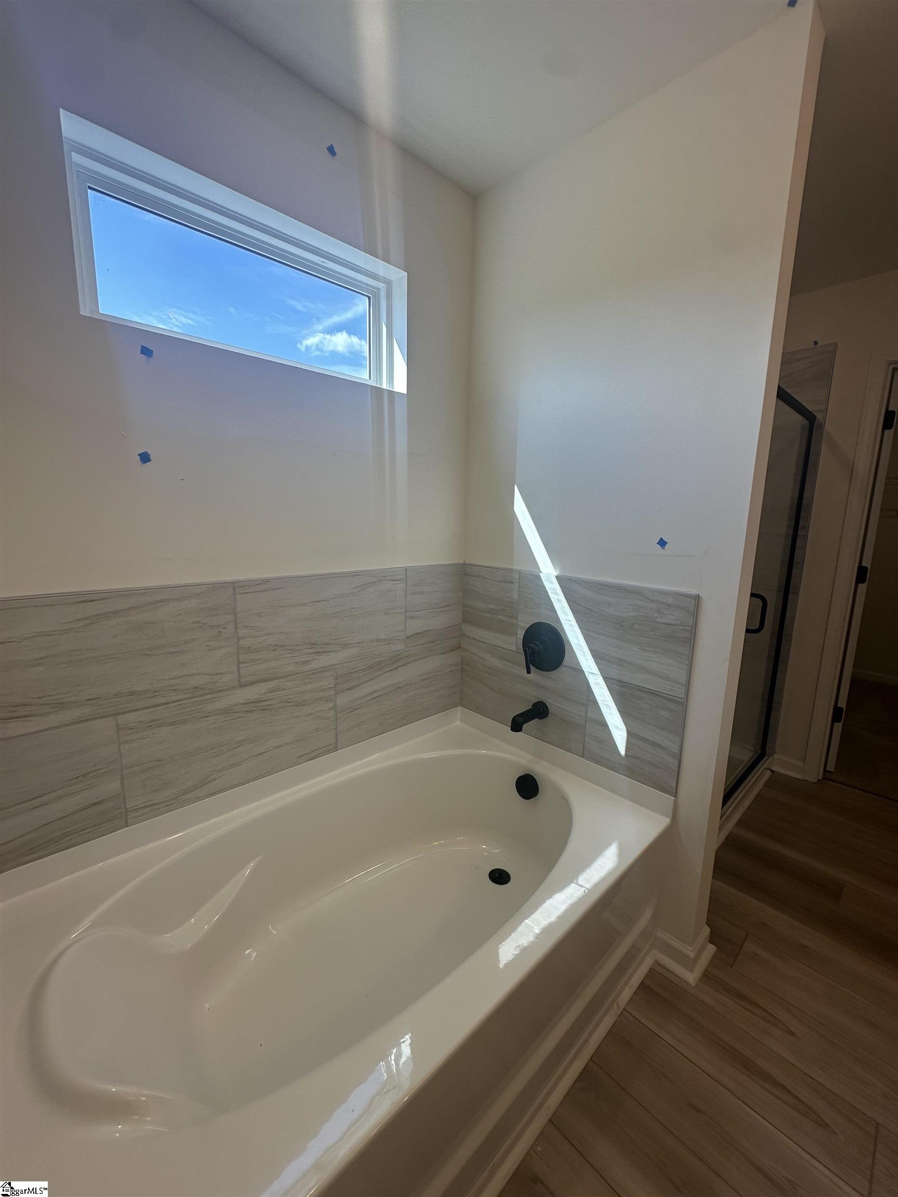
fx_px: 484
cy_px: 598
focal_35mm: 14
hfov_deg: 85.7
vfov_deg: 102.1
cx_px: 449
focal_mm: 2.22
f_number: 2.2
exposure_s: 1/205
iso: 40
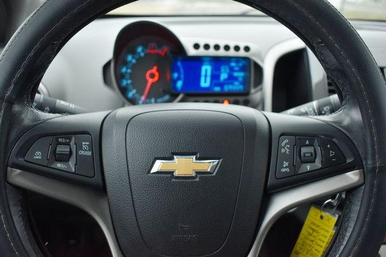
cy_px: 128
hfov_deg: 61.9
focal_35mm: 30
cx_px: 193
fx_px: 322
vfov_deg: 43.6
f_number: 3.8
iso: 800
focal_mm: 20
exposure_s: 1/200
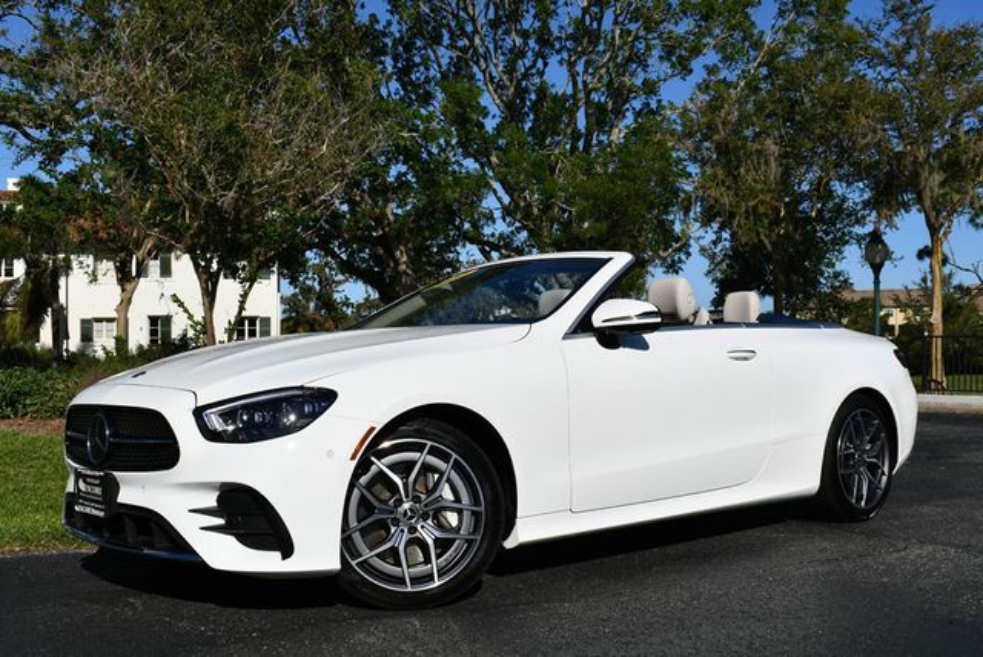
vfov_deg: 33.5
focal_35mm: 40
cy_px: 328
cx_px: 492
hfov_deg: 48.4
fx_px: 1093
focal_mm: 20
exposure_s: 1/400
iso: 100
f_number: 10
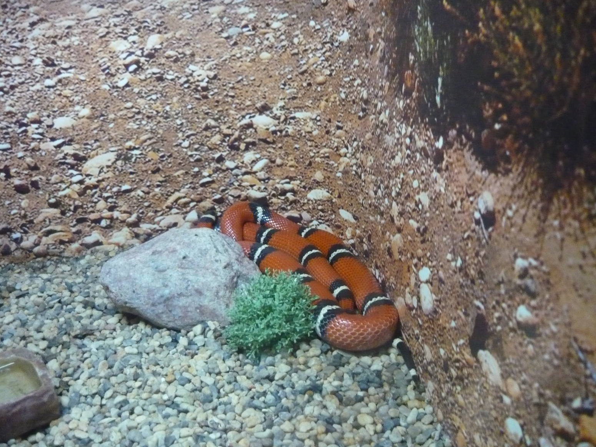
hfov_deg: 54.0
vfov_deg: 41.8
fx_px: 585
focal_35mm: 34
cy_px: 224
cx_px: 301
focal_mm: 5.5
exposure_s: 1/15
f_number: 2.8
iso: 800
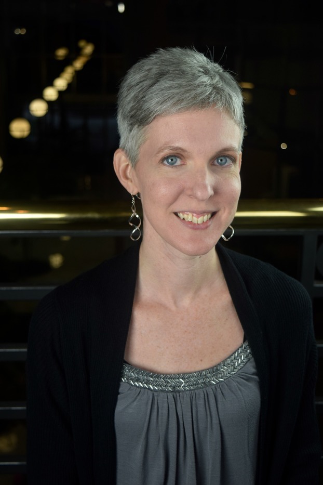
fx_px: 767
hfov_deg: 23.8
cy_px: 242
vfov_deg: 35.1
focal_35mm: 57
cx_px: 162
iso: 400
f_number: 4.8
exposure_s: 1/200
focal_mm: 38
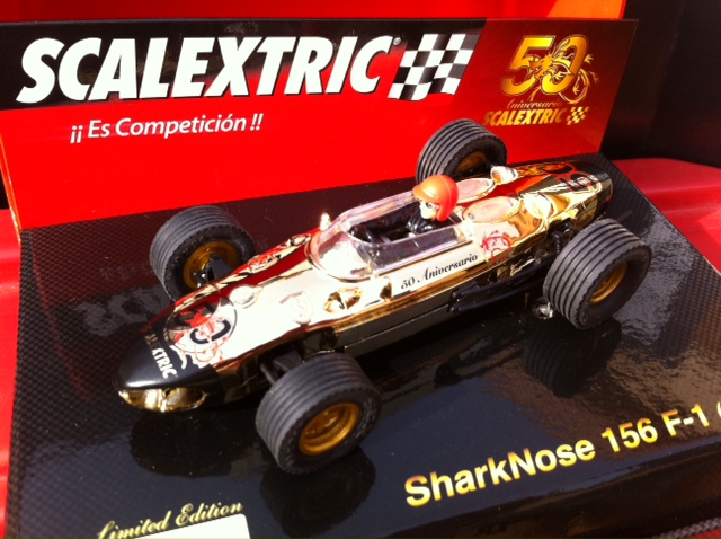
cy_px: 270
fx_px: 728
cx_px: 360
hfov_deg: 52.7
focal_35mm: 35
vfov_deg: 40.6
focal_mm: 3.85
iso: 80
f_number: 2.8
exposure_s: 1/305
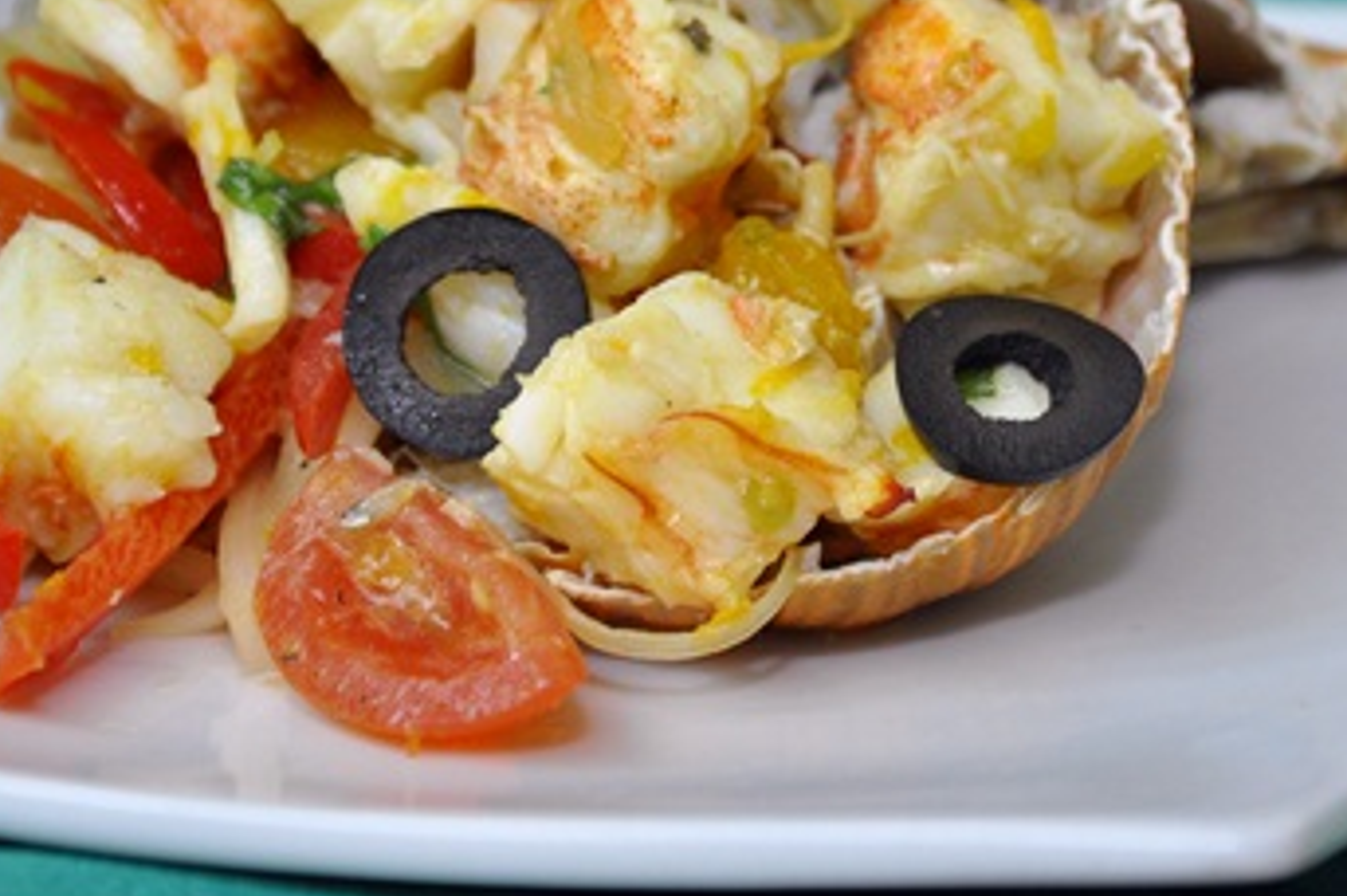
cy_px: 59
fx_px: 7439
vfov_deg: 6.9
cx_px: 723
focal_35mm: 199
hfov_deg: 10.3
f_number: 5.3
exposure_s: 1/125
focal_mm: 70
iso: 640
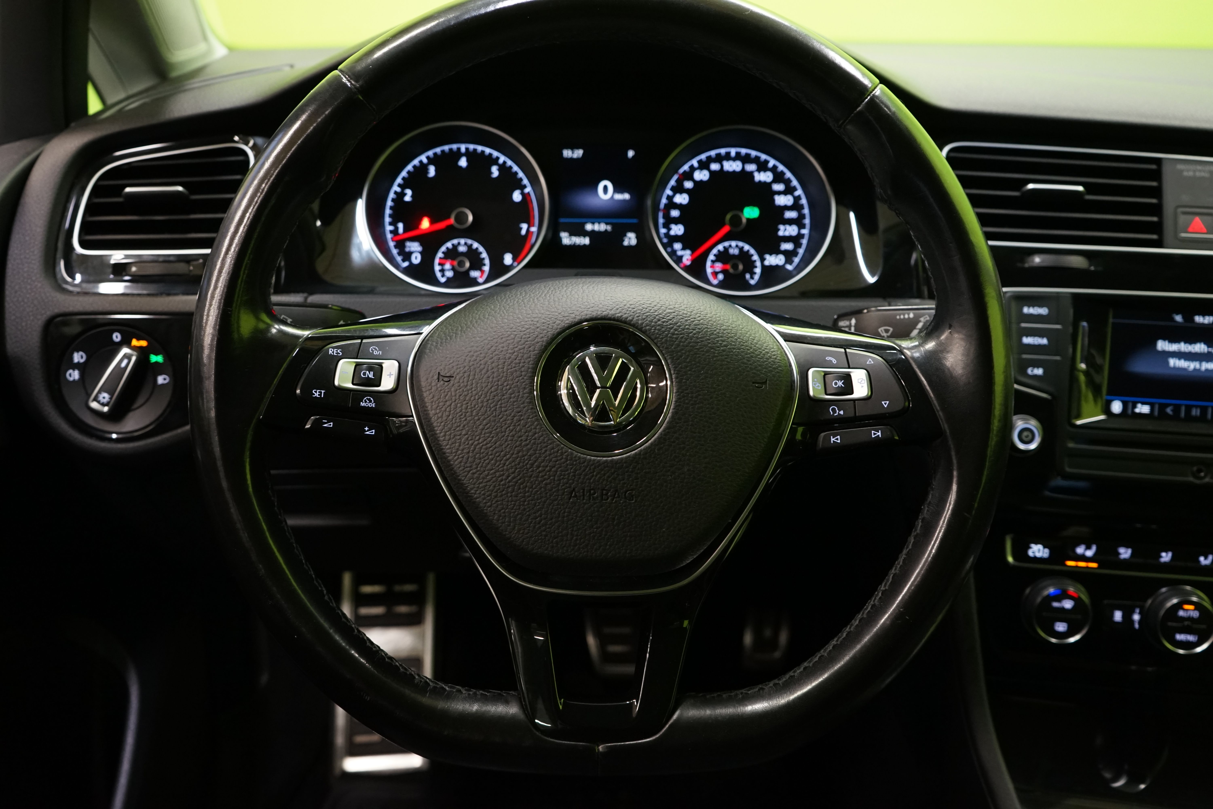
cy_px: 404
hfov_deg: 60.3
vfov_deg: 42.3
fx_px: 1044
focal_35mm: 31
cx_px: 606
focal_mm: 31
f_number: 5.6
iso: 2000
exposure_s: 1/20
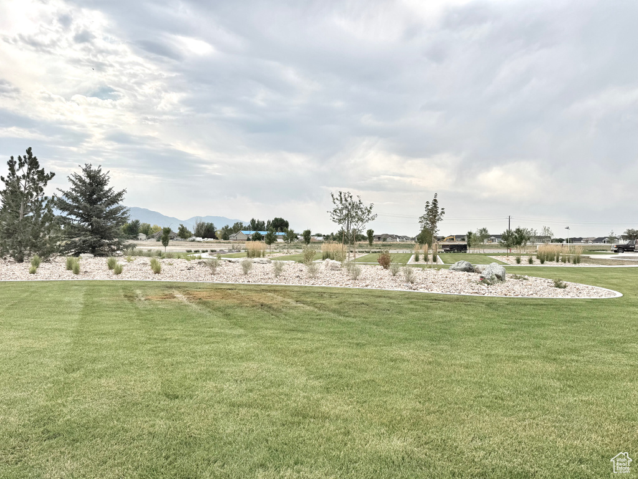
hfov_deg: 71.6
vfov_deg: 56.8
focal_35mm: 24
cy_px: 240
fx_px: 442
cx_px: 319
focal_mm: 6.76
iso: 80
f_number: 1.78
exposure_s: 1/6410
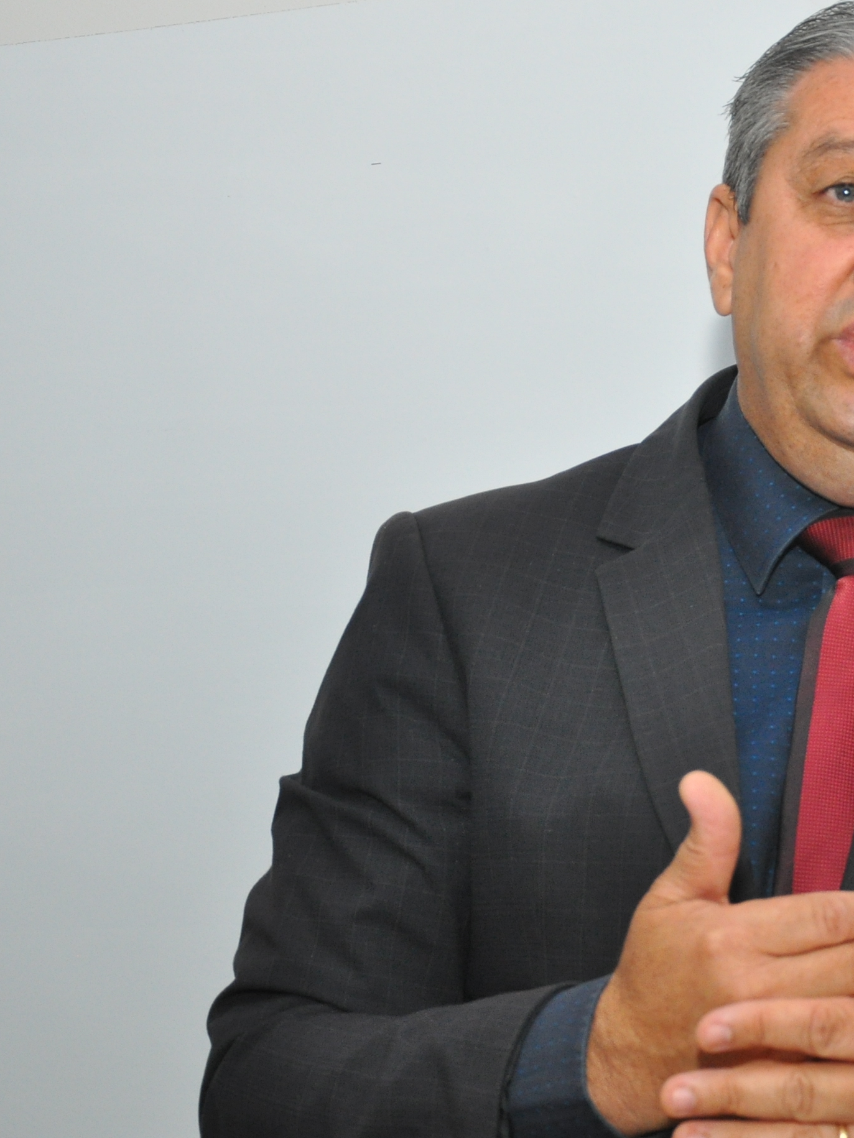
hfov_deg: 18.0
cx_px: 728
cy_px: 565
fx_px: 2664
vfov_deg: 24.1
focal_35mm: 81
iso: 800
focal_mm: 32
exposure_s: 1/200
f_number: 4.2
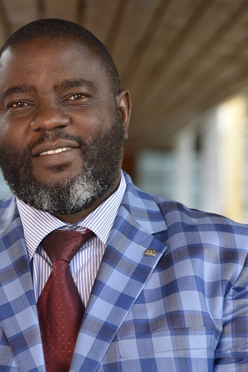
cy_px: 196
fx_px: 1817
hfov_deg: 7.8
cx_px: 75
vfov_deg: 11.7
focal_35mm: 176
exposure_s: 1/200
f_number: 4
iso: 250
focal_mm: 120
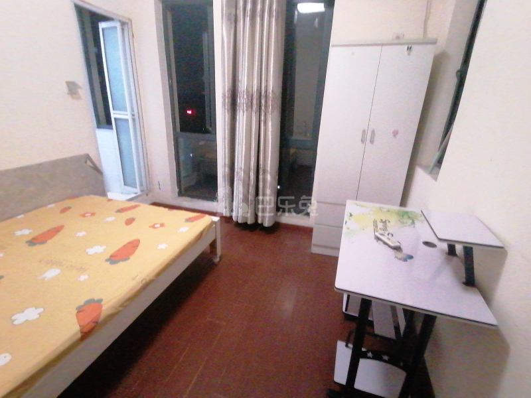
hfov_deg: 91.0
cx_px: 266
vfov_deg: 74.7
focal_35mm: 17
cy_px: 199
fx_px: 261
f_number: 2.4
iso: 1000
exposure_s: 1/16.7
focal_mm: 1.78
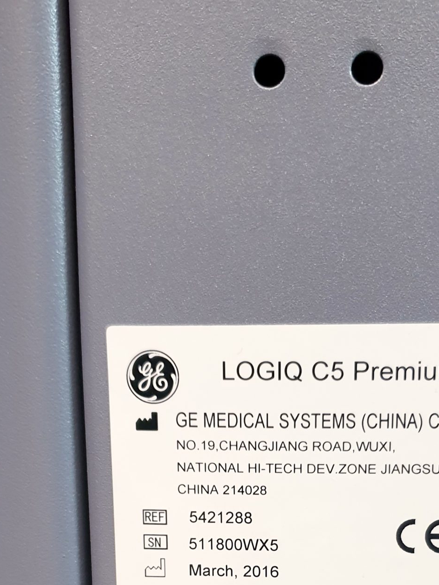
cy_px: 558
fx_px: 896
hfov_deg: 27.4
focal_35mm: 53
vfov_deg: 33.6
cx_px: 270
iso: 200
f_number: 1.5
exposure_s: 1/50
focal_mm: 4.3
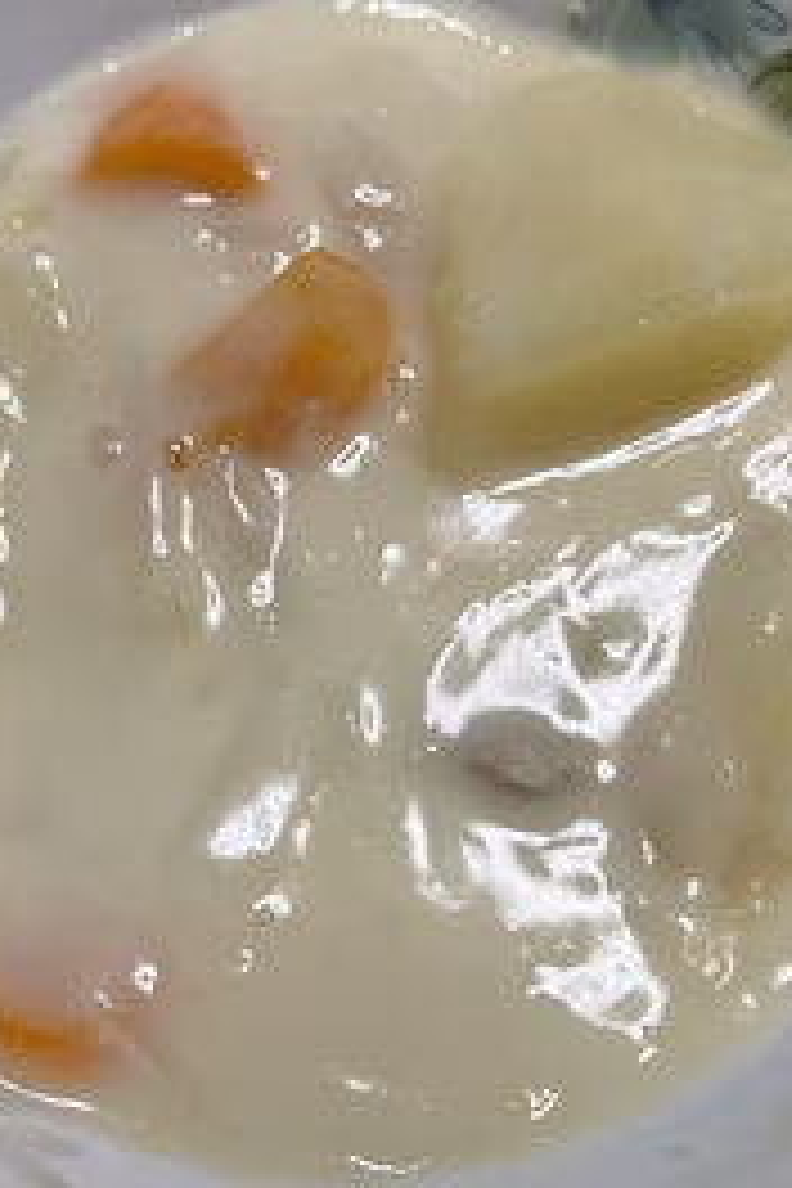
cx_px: 342
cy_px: 576
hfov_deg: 32.6
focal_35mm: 41
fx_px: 1353
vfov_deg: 47.4
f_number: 1.6
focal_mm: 5.1
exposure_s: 1/120
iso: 64
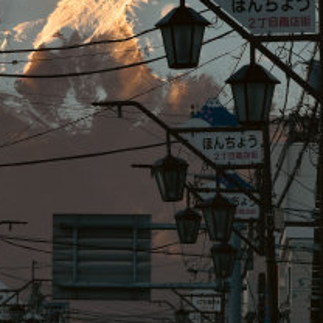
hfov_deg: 5.1
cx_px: 9
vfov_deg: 5.1
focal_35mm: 345
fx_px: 3642
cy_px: 185
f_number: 8
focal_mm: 92
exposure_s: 1/125
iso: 180
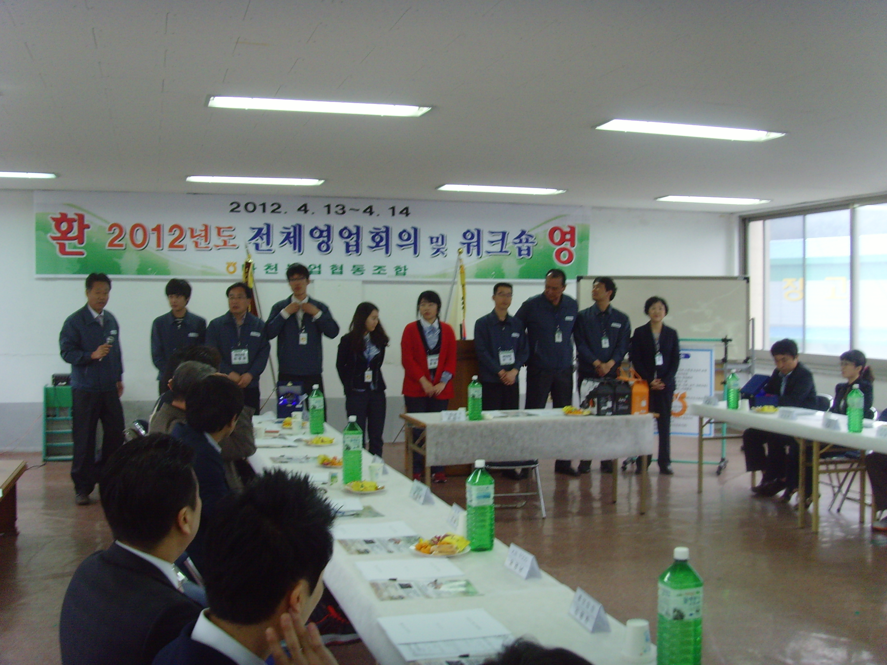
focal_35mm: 39
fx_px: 999
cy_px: 332
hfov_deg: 47.9
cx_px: 444
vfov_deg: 36.8
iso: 160
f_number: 3.5
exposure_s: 1/45
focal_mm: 6.6
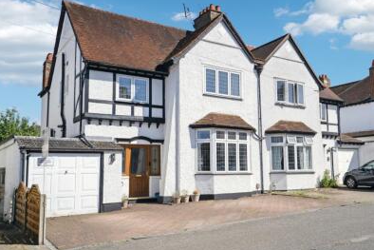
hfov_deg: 54.1
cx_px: 223
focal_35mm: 35
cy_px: 132
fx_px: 364
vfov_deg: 37.9
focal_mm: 29
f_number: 5.6
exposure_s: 1/4000
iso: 640
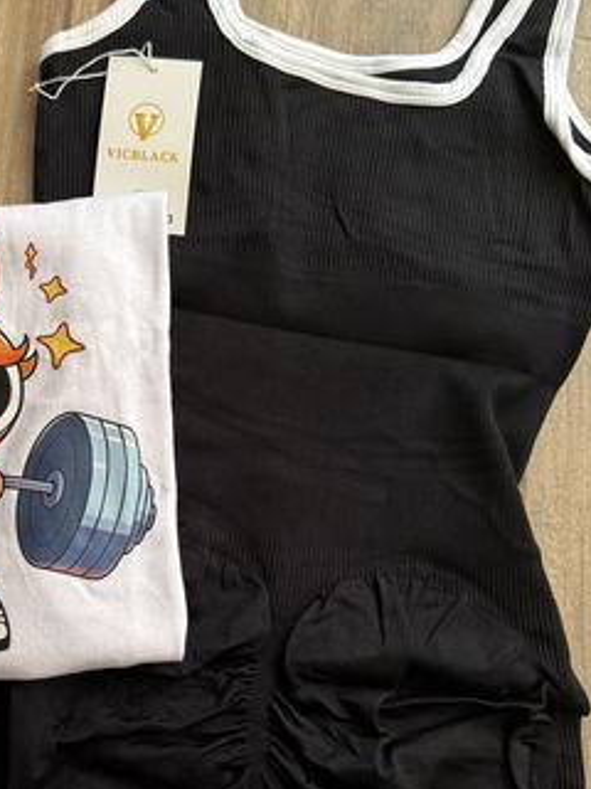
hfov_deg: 35.1
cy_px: 435
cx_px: 143
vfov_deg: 46.7
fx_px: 911
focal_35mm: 40
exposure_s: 1/121
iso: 160
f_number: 1.78
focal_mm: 6.76
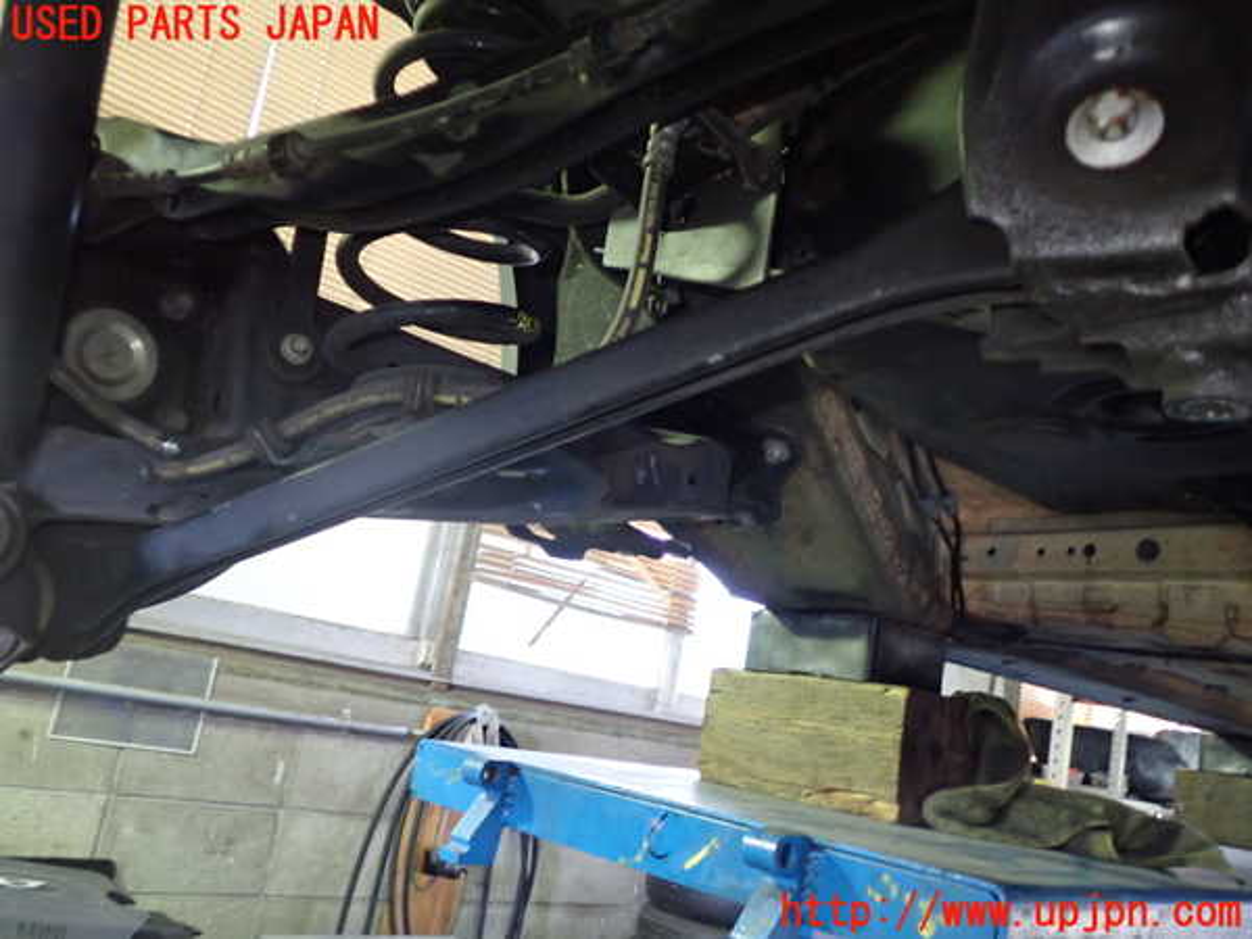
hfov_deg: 60.0
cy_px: 470
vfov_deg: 46.8
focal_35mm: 30
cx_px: 626
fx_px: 1085
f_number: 2.3
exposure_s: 1/30
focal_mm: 5.4
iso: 640
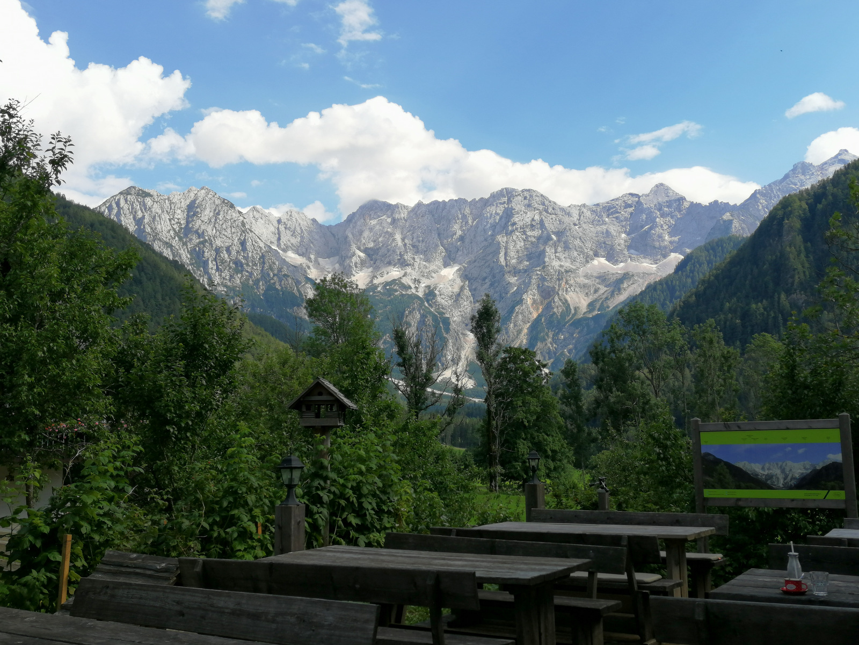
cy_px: 322
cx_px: 430
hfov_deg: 52.6
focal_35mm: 35
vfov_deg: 40.7
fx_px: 869
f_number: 1.8
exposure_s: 1/1414
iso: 50
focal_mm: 3.95
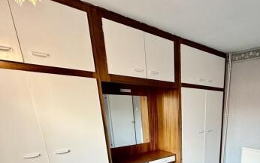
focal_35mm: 25
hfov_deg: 68.0
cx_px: 194
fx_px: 177
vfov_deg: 42.5
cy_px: 163
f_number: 2.2
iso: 200
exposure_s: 1/50
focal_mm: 2.22
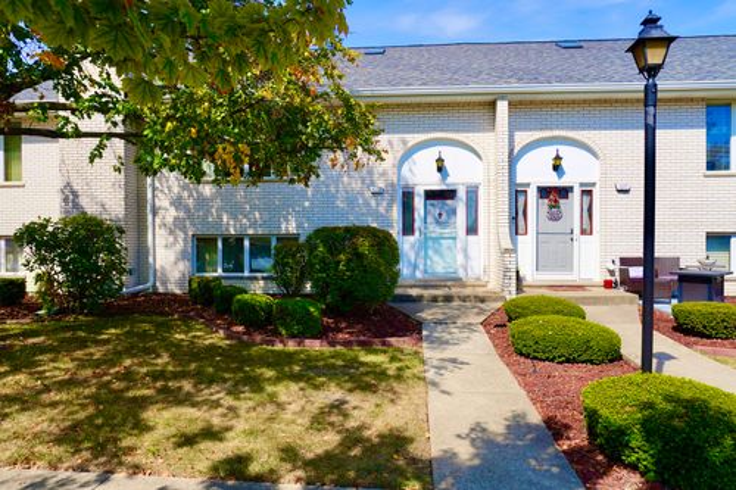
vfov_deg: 53.1
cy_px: 245
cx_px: 368
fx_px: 490
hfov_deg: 73.8
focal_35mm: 24
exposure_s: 1/500
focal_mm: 16
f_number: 5
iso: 100
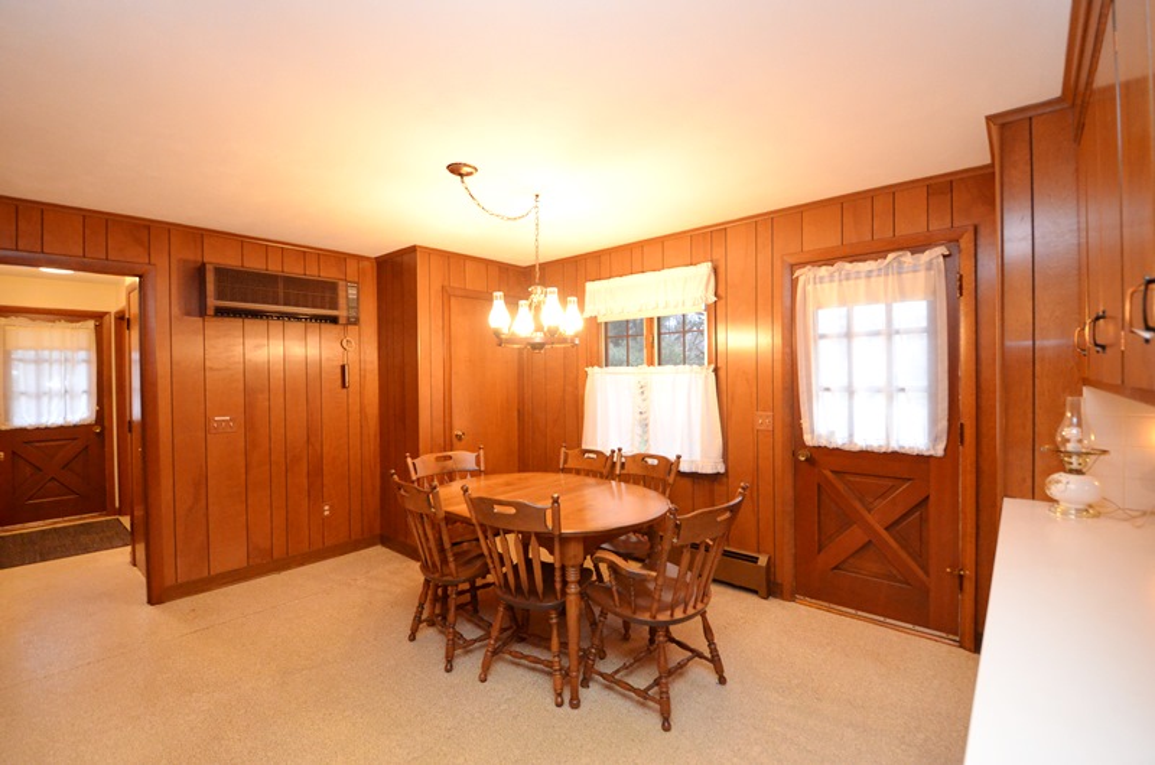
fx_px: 480
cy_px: 382
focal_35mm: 15
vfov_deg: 77.1
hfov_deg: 100.5
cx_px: 578
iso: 3200
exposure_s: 1/60
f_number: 4
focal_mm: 10
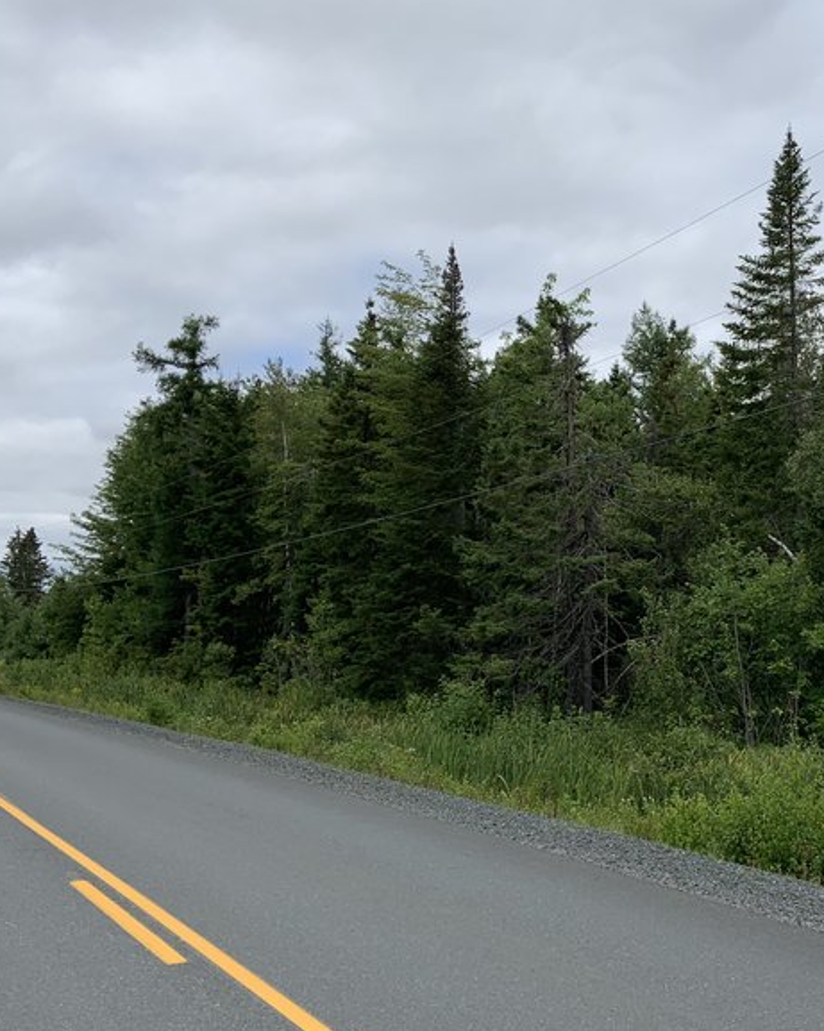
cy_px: 490
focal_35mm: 44
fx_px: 1342
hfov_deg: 33.3
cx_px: 642
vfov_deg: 42.0
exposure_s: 1/2364
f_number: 1.8
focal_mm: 4.25
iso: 25
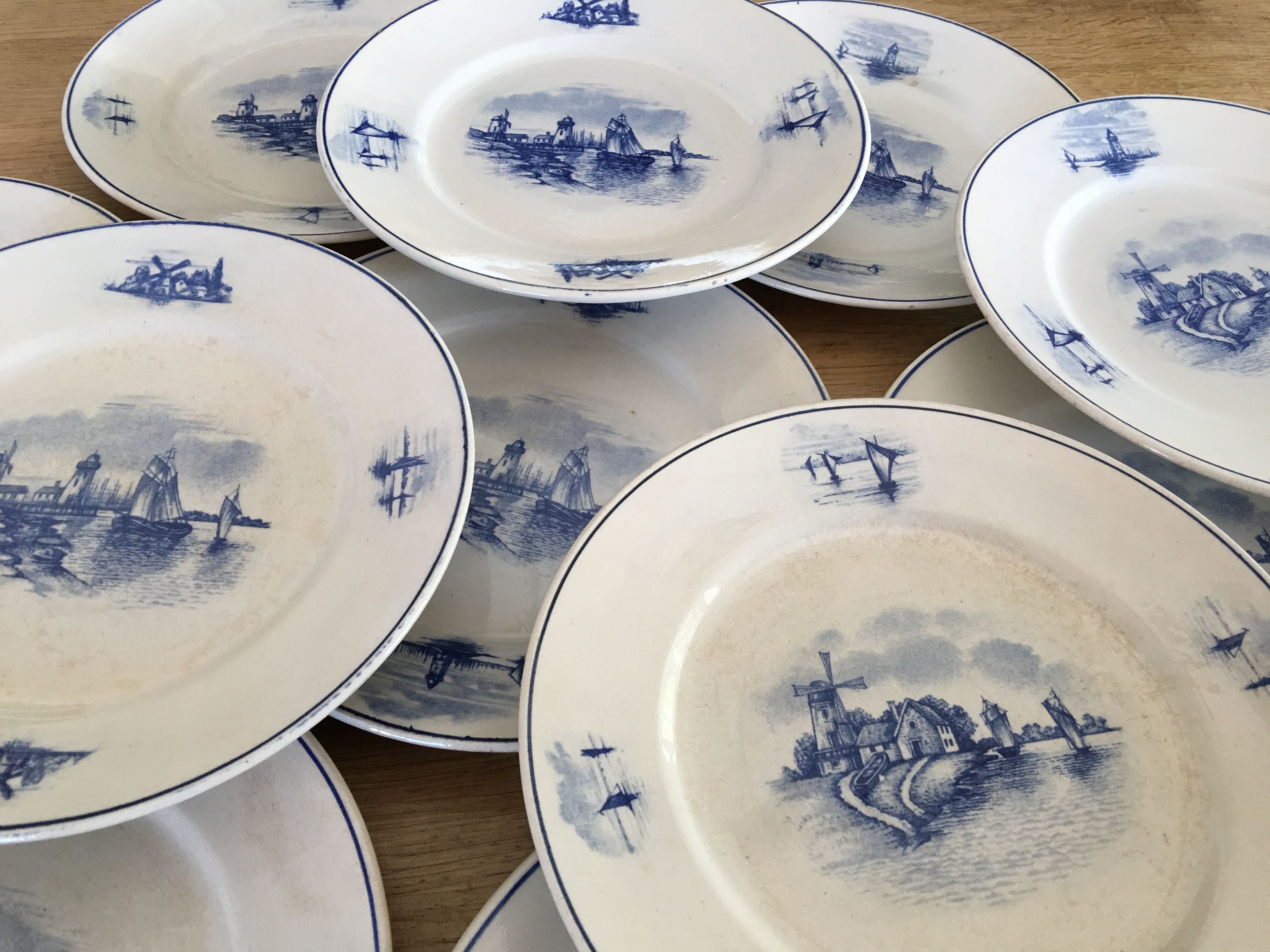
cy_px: 476
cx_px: 635
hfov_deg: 61.7
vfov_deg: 48.2
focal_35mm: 29
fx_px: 1064
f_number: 2.2
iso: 50
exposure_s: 1/33
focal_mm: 4.15
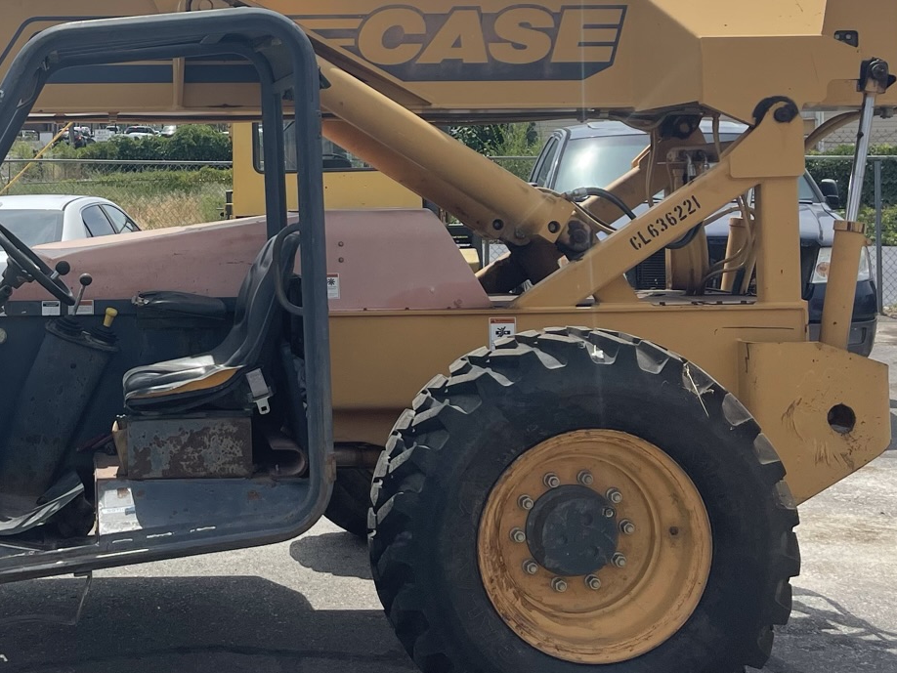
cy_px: 172
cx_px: 61
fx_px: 1503
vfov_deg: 25.0
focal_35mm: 58
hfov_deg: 31.4
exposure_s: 1/7407
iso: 32
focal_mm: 5.1
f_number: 1.6
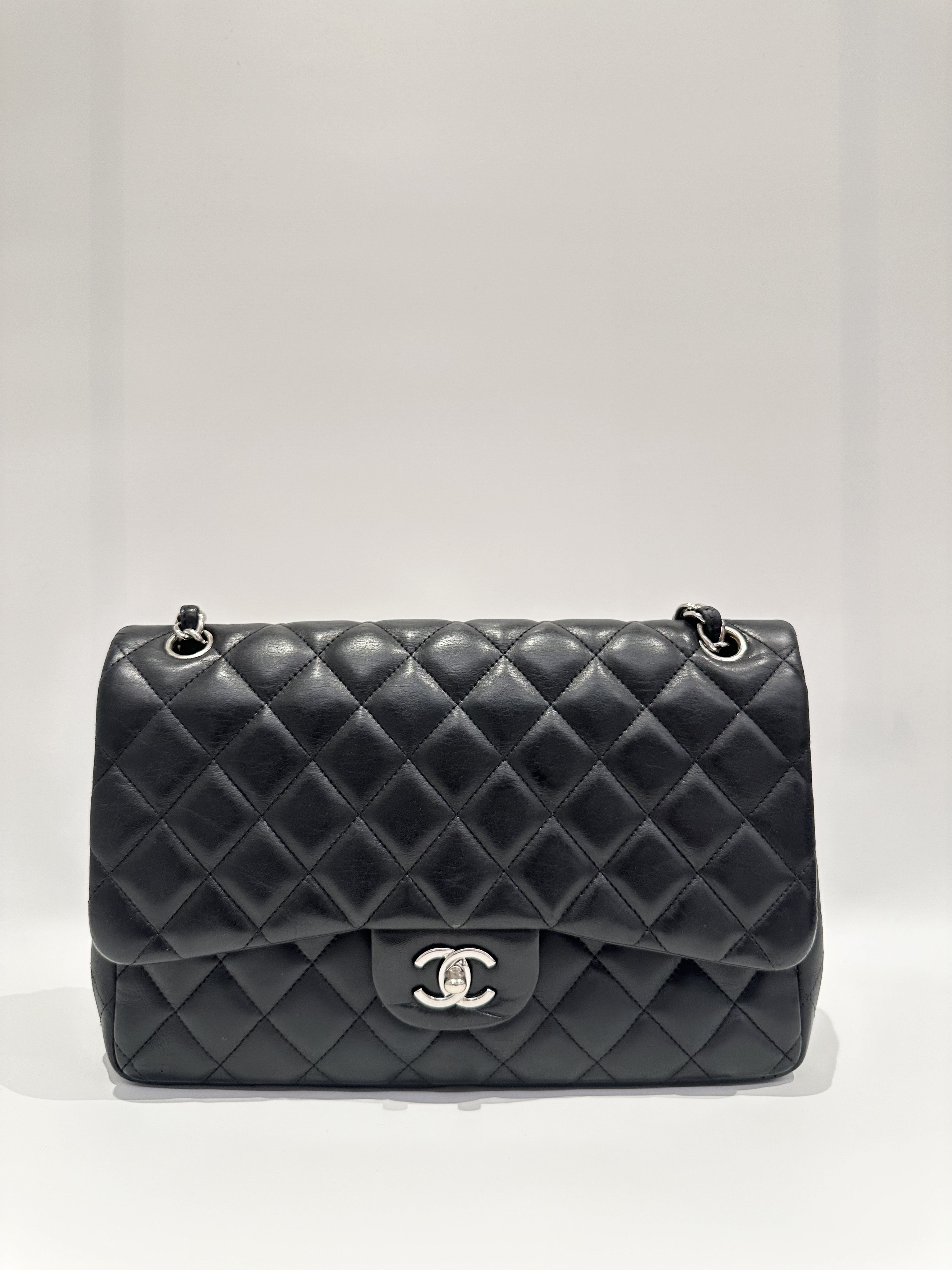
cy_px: 635
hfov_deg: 56.8
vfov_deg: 71.6
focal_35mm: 24
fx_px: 880
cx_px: 476
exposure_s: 1/50
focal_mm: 6.86
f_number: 1.78
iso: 125
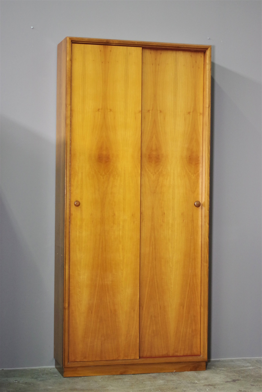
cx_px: 131
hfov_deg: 18.2
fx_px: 819
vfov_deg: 27.0
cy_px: 196
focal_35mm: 75
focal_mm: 50
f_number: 2.8
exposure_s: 1/100
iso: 3200
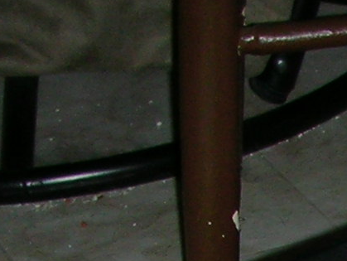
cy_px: 814
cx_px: 706
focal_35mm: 235
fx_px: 2358
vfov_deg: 5.8
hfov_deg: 8.0
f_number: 3
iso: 50
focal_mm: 5.8
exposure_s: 1/60.1
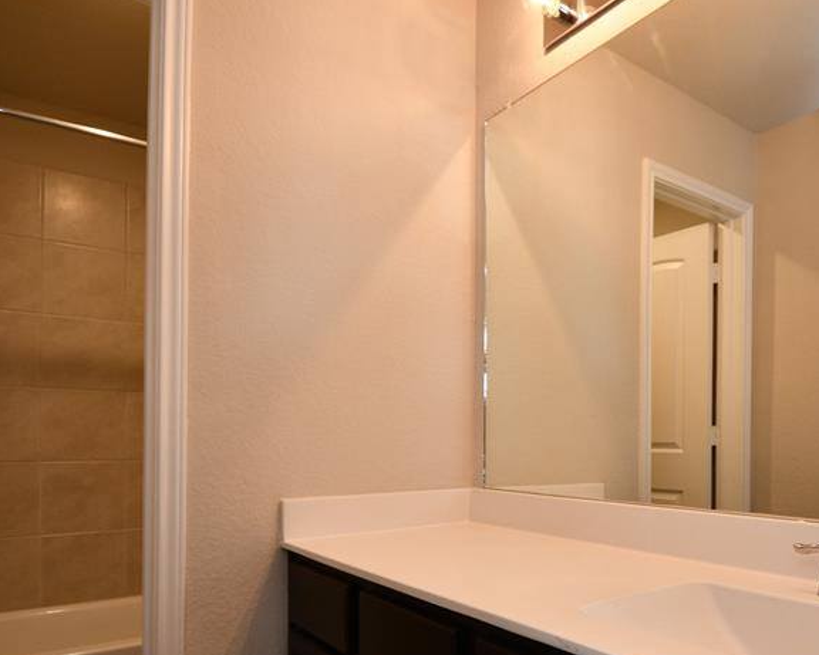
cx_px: 519
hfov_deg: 66.9
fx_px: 606
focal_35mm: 25
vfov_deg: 55.7
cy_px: 433
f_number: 4
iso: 360
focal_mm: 10
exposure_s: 1/60
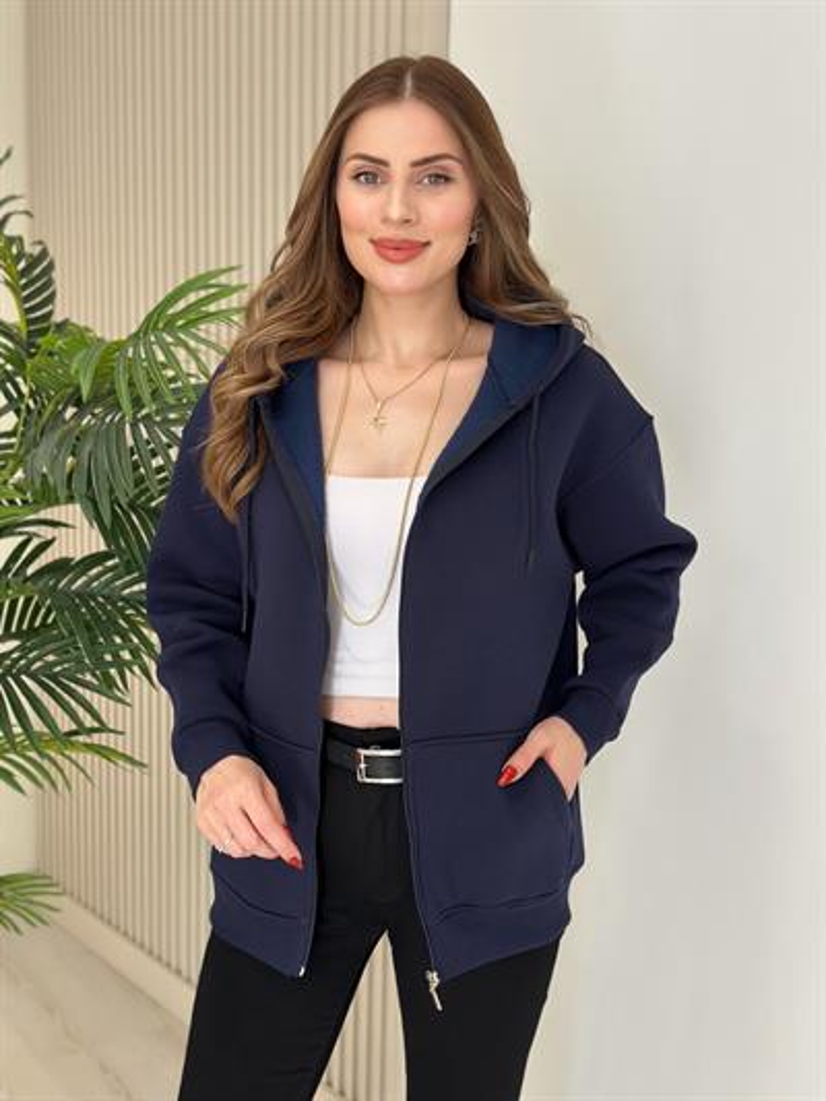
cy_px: 550
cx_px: 413
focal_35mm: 48
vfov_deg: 39.6
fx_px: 1527
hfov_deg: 30.3
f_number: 1.78
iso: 80
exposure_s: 1/273
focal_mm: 6.86
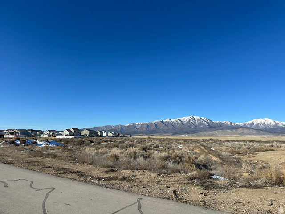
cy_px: 107
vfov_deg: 56.8
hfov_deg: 71.6
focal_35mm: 24
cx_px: 142
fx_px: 198
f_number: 1.78
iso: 80
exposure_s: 1/5848
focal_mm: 6.86
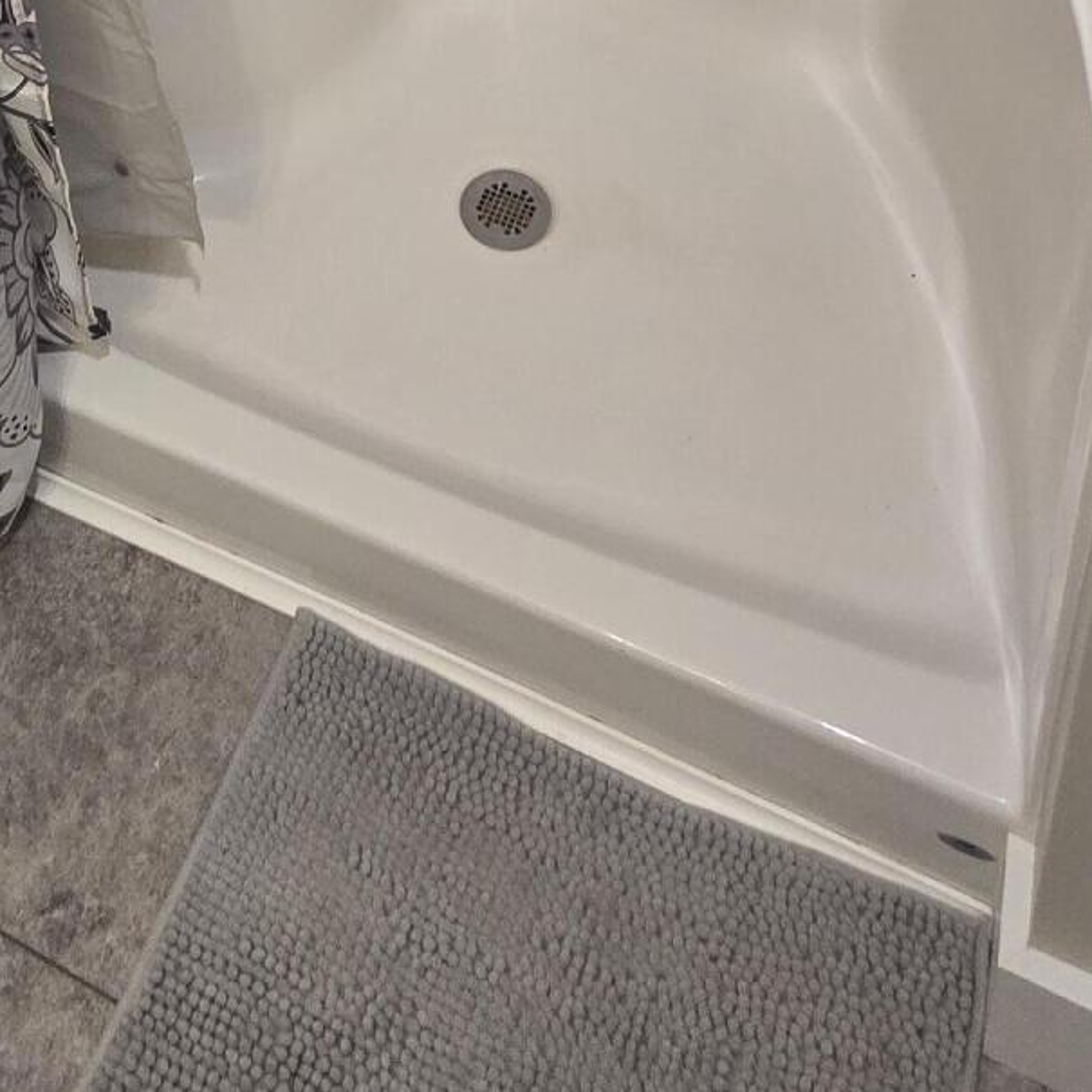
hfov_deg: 43.4
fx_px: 1356
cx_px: 384
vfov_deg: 26.2
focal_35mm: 38
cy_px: -664
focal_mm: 2.2
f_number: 2.2
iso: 200
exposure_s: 1/60
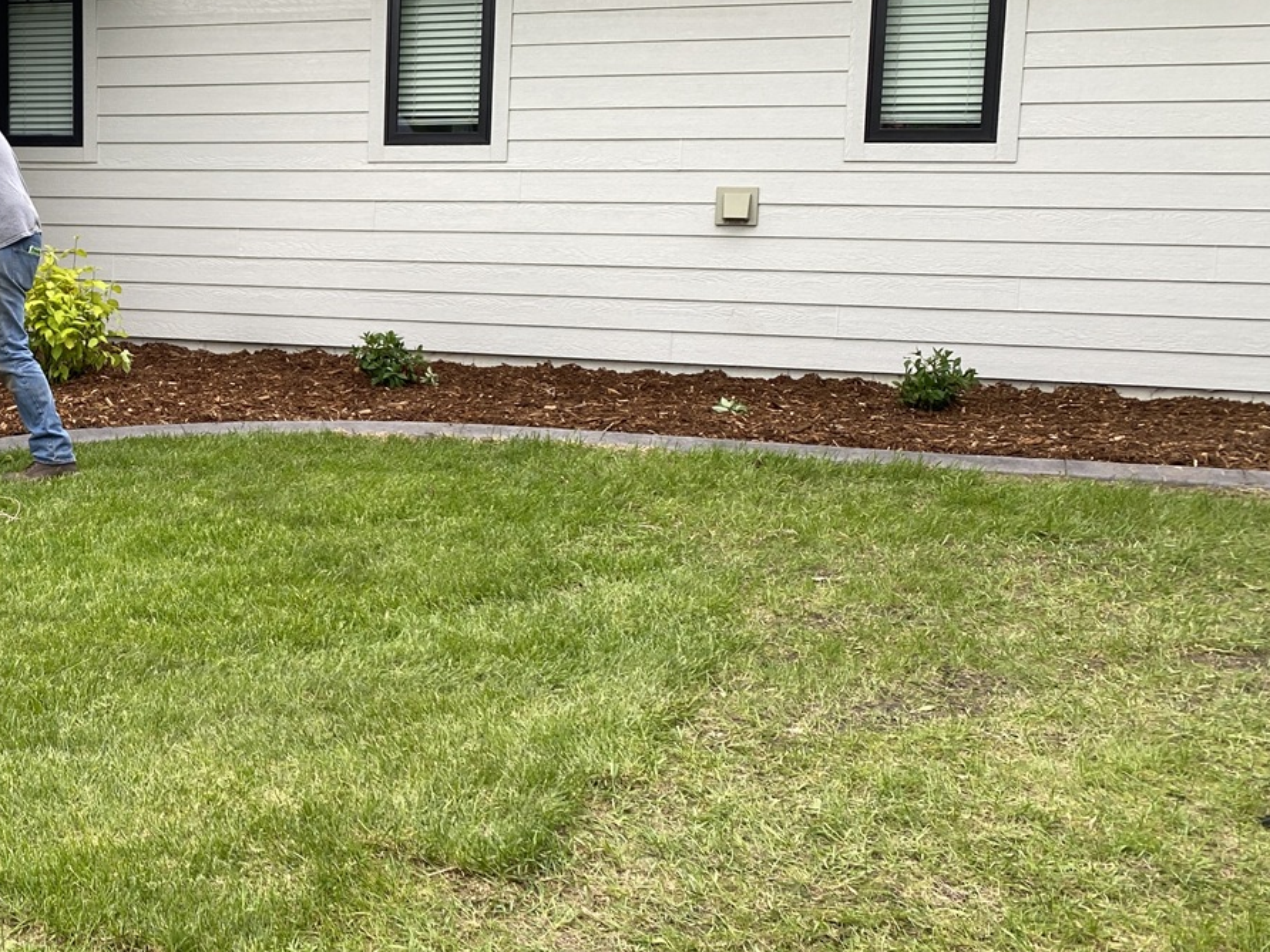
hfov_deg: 37.8
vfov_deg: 30.8
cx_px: 130
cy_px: 398
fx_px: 1724
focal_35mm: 47
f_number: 1.8
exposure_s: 1/128
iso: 32
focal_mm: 4.25
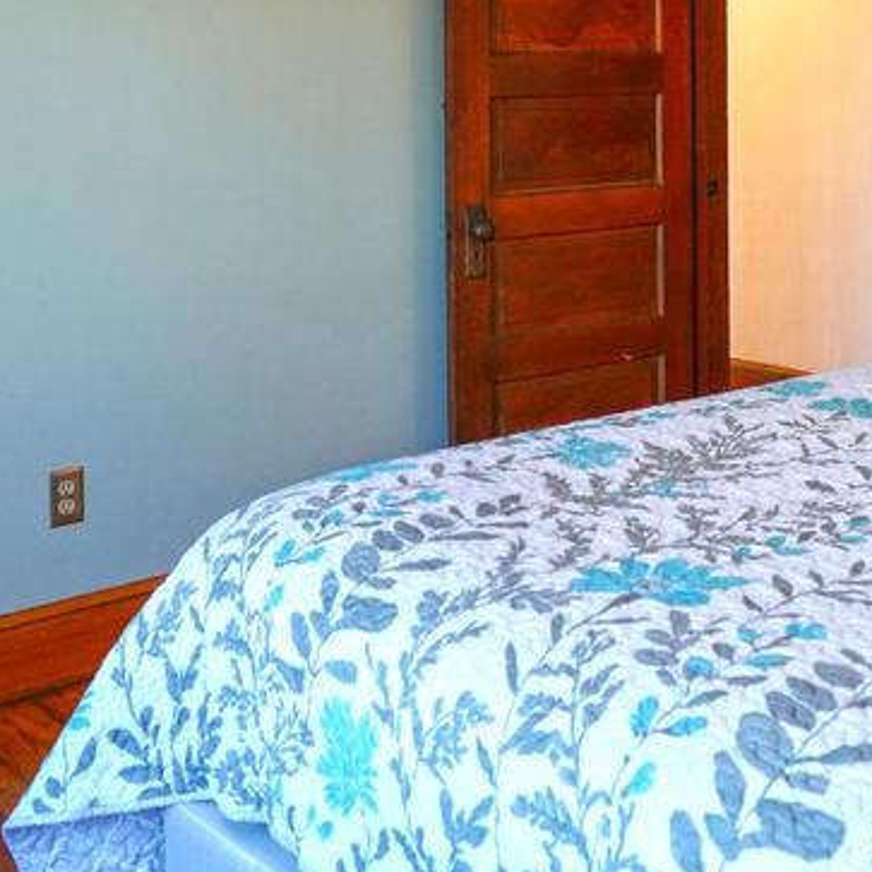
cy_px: 55
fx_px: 1539
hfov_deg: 30.7
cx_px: 725
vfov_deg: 30.0
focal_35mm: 54
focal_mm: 16
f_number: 4
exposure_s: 1/160
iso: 800
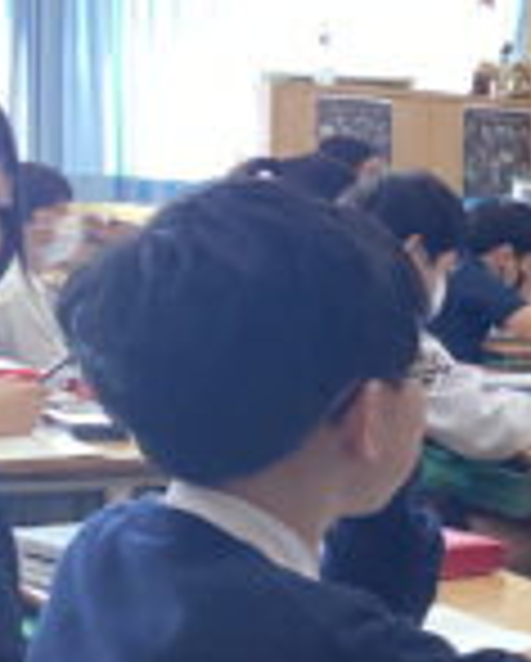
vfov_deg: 17.4
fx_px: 2156
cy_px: 378
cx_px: 1022
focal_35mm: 110
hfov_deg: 12.5
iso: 80
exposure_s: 1/60
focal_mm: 3.3
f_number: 2.4
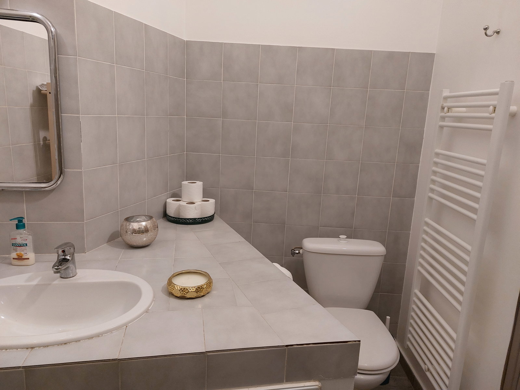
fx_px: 361
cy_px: 195
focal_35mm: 24
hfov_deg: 71.6
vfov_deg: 56.8
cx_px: 260
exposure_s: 1/50
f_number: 1.8
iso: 200
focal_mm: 5.23
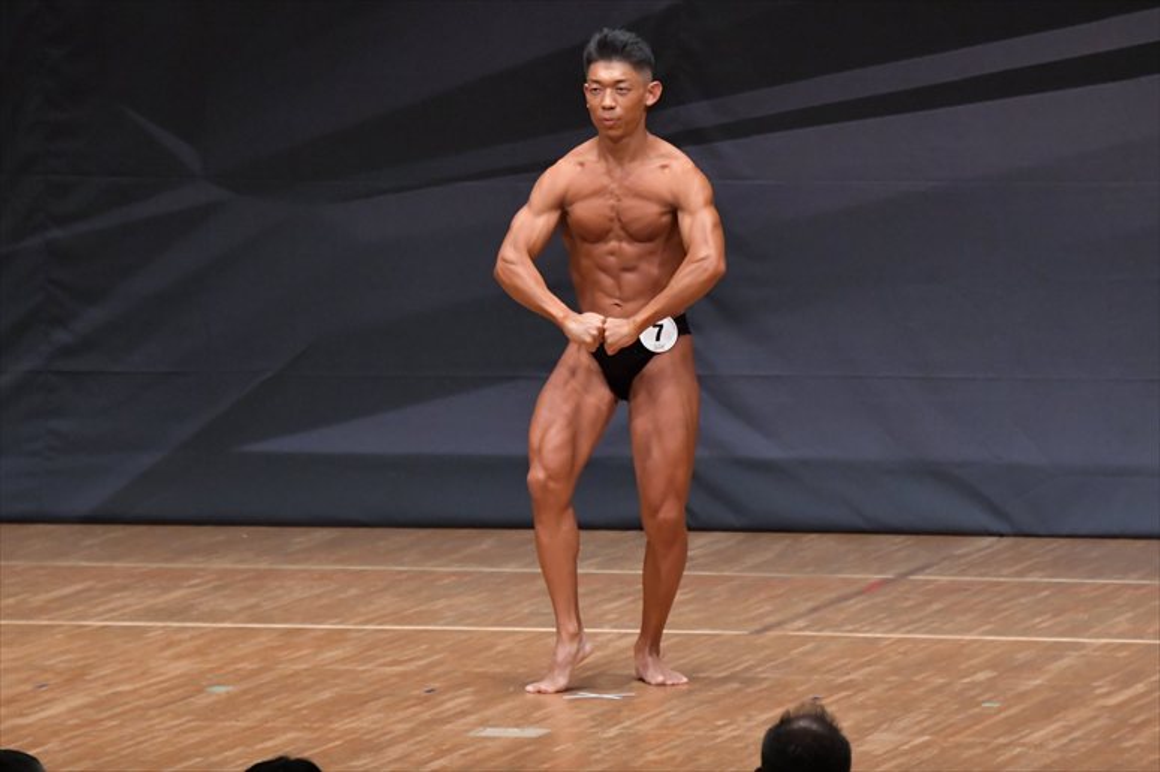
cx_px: 580
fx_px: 9662
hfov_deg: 6.9
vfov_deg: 4.6
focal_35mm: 300
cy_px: 386
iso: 6400
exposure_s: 1/400
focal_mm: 200
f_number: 5.6
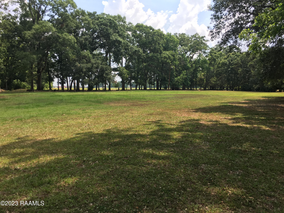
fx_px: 238
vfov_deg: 48.2
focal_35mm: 29
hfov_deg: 61.7
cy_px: 106
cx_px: 142
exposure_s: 1/739
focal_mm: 4.15
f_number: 2.2
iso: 25
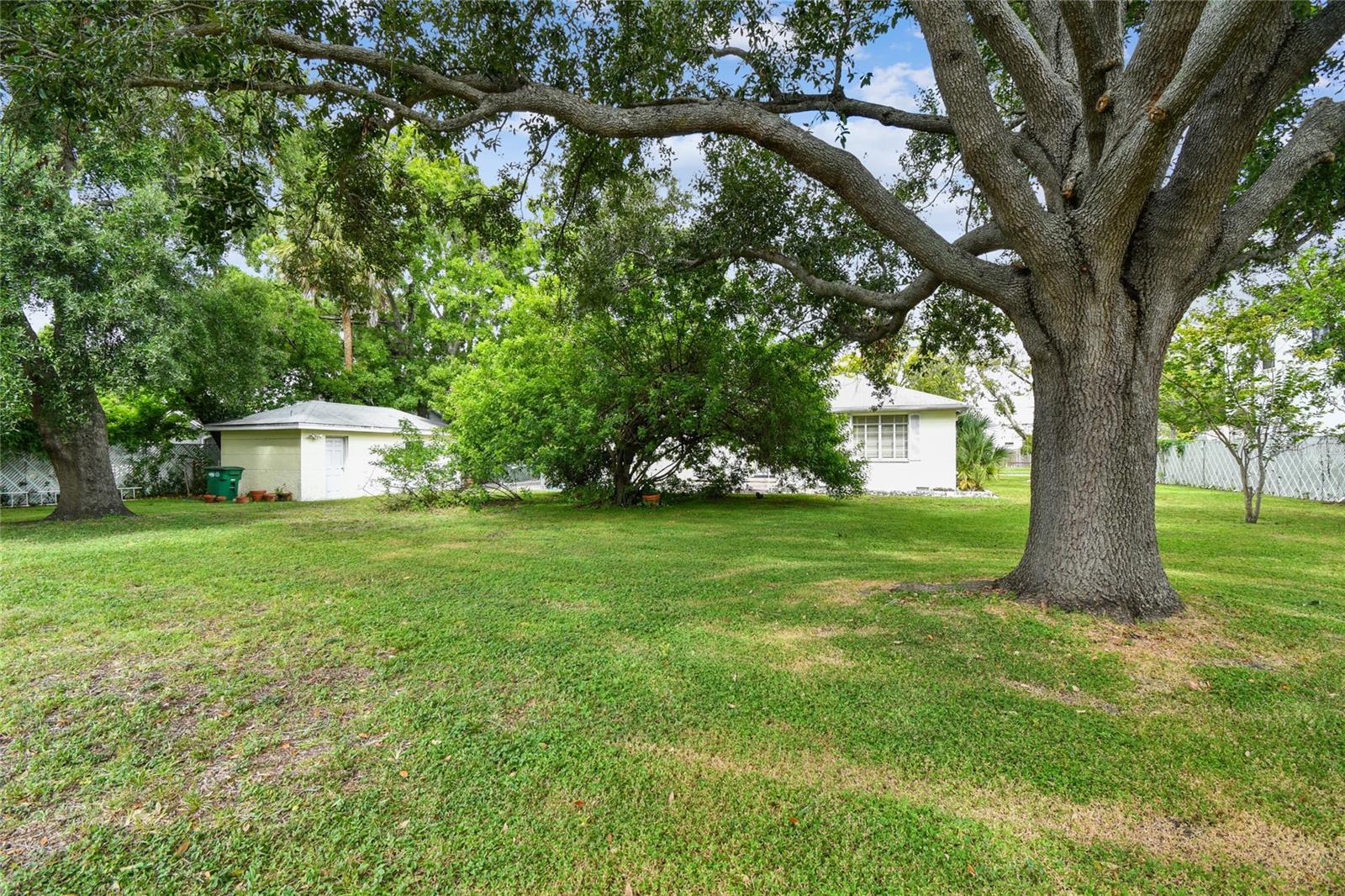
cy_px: 448
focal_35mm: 15
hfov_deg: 100.4
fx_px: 560
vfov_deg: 77.3
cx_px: 672
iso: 100
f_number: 7.1
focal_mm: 10
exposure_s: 1/20
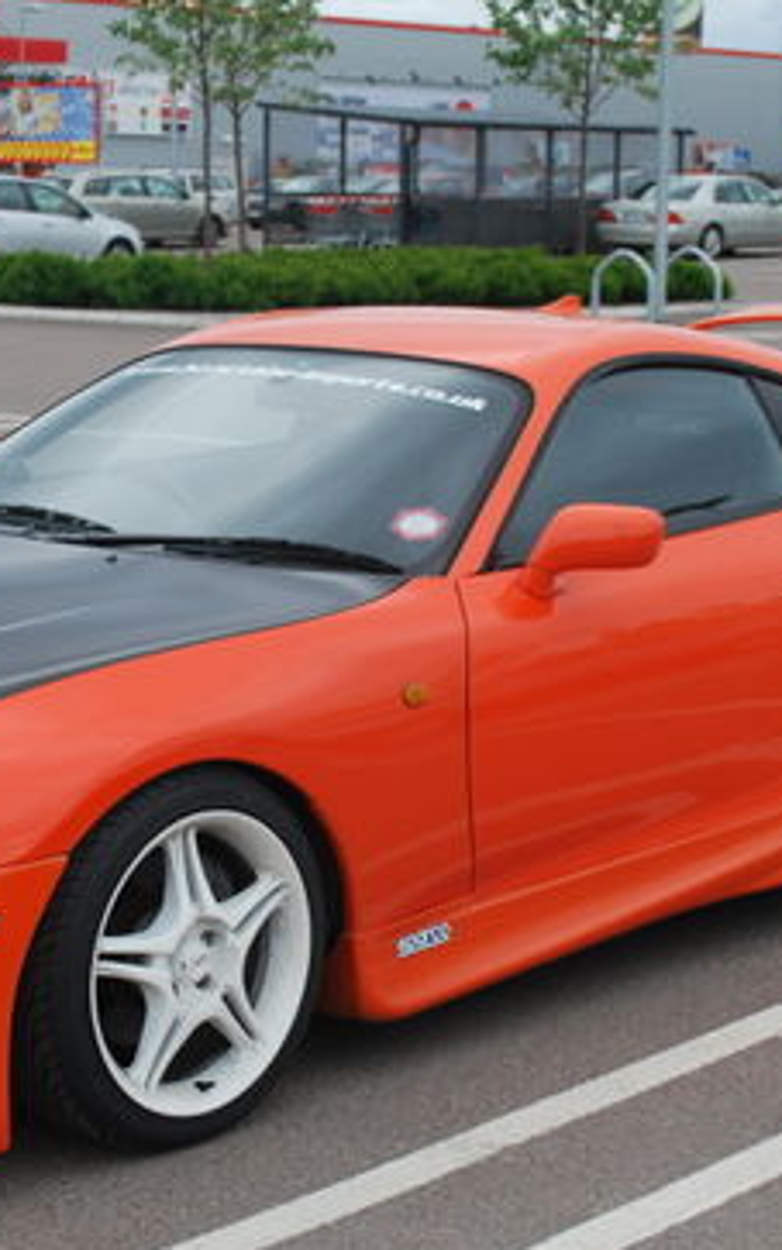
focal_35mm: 81
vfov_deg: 25.5
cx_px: 227
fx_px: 2761
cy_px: 675
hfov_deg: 16.1
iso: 200
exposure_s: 1/100
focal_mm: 30
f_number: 5
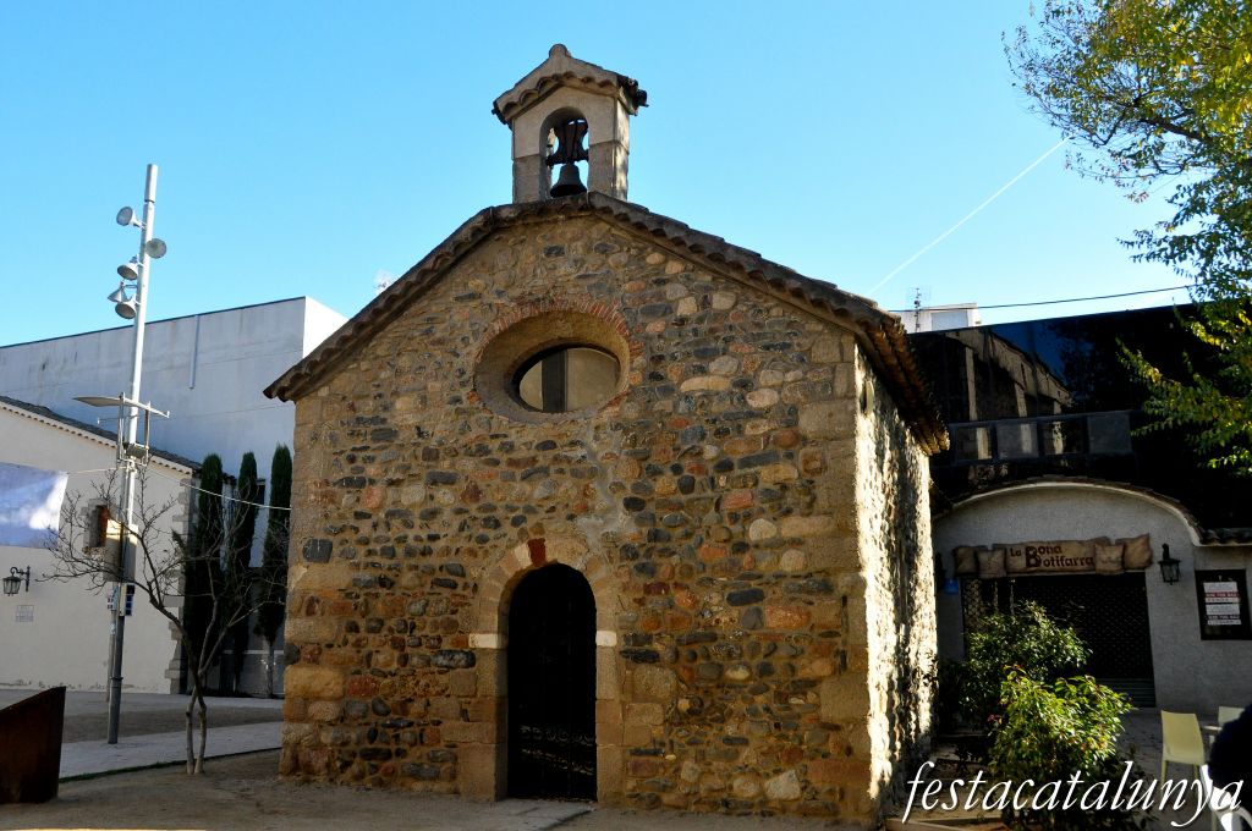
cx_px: 626
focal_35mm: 30
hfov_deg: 62.0
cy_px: 416
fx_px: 1042
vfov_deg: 43.5
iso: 1400
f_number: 6.3
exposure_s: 1/1250
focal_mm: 20
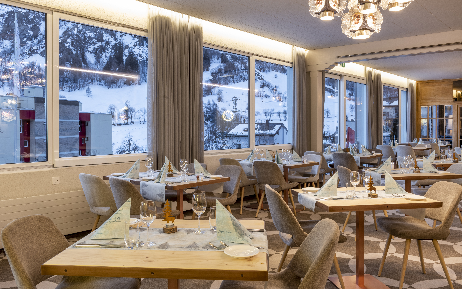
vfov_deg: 41.8
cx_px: 233
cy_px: 141
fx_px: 378
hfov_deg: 62.9
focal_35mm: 30
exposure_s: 1.6
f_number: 14
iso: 100
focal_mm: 29
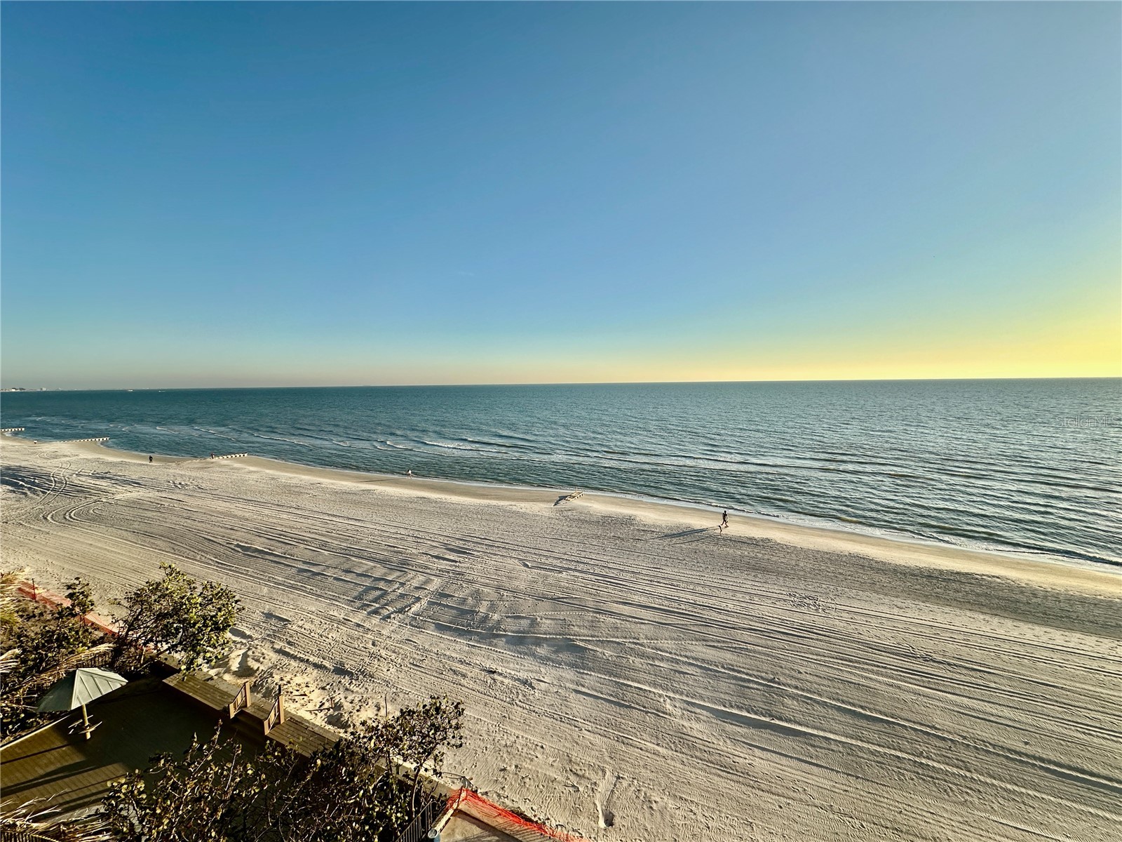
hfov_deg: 102.1
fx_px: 454
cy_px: 421
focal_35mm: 14
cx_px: 561
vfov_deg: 85.7
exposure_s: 1/1855
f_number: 2.2
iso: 50
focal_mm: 2.22
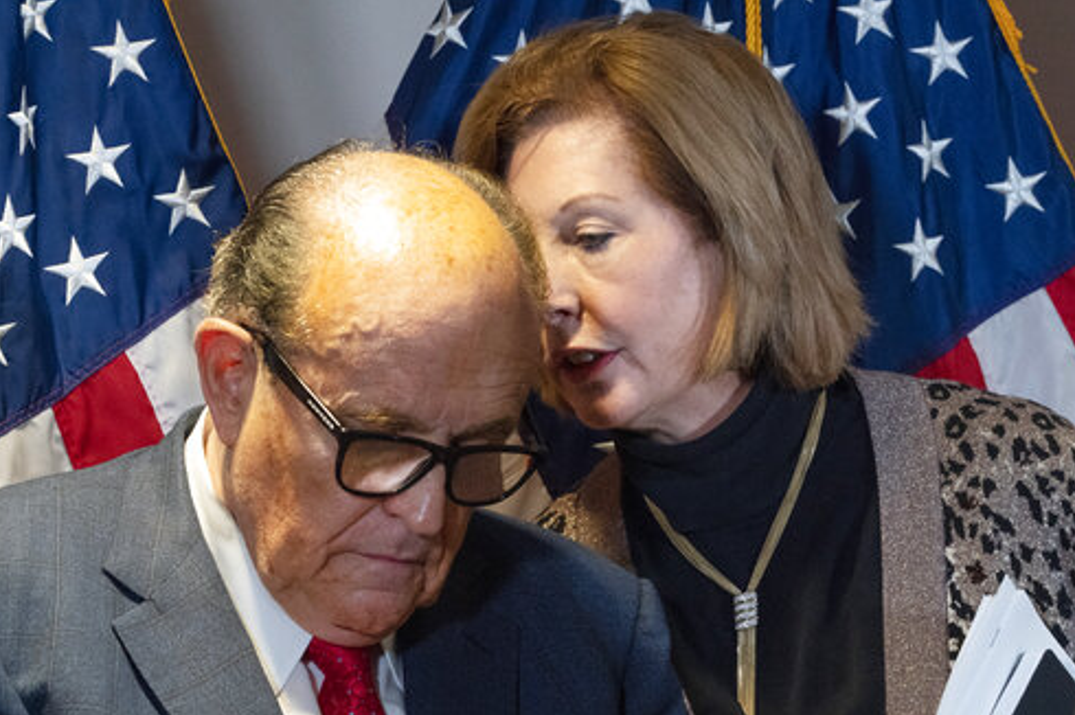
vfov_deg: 6.6
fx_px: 6237
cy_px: 372
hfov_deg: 9.9
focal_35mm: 209
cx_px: 538
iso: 12800
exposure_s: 1/250
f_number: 10
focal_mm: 200
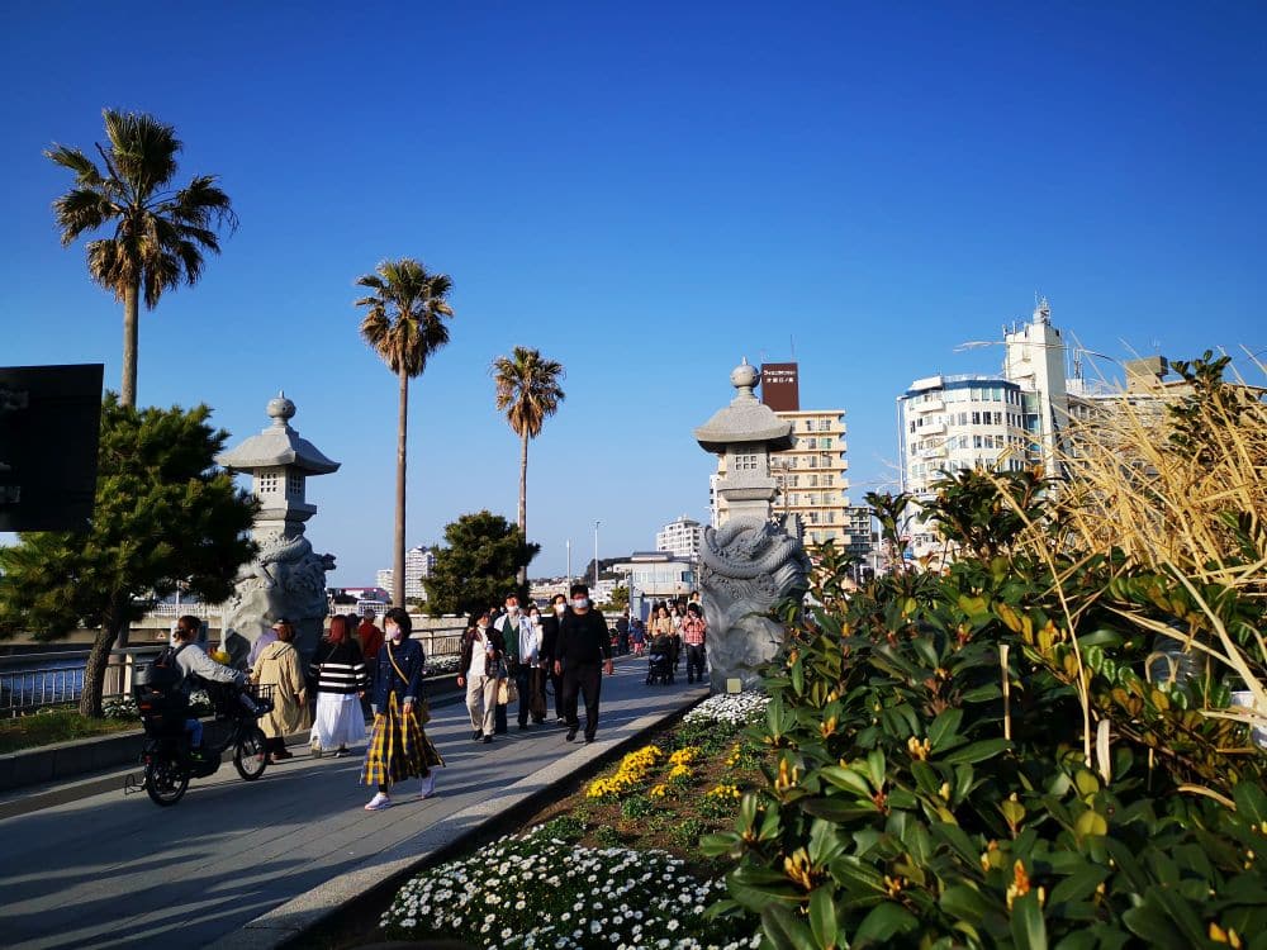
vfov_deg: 51.4
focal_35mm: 27
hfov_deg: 65.3
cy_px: 475
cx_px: 634
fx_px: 988
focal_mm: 4.75
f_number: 1.8
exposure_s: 1/3175
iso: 50
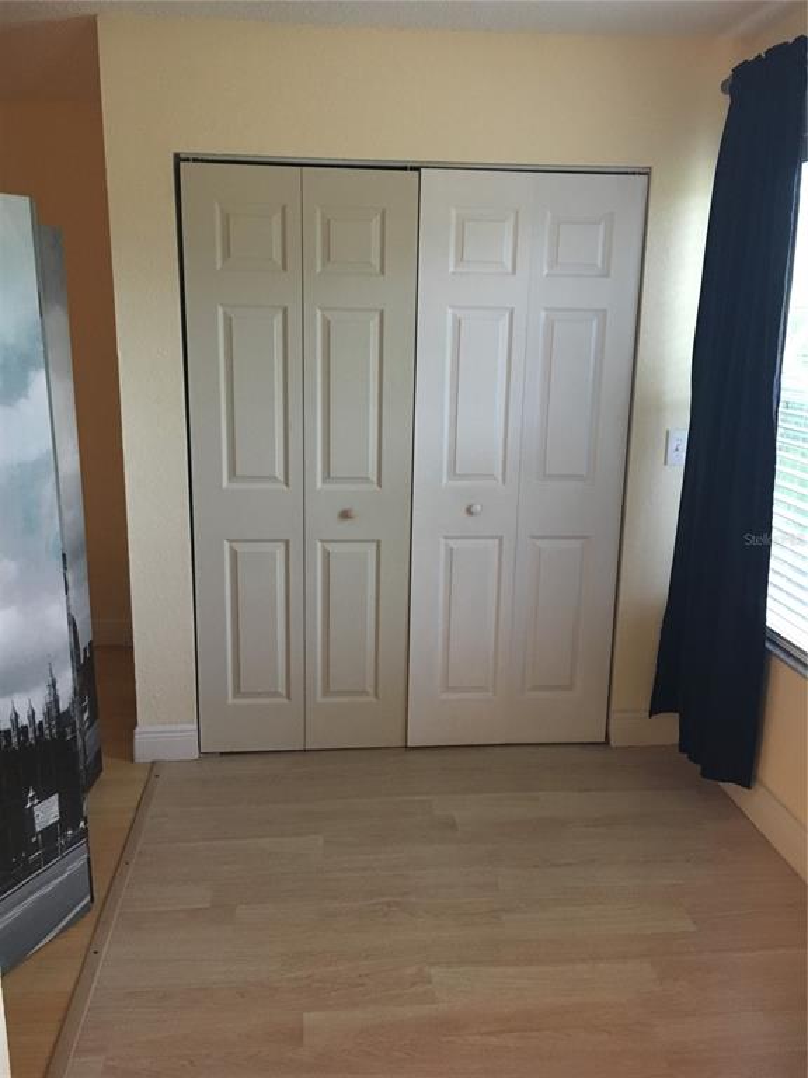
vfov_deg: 61.7
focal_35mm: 29
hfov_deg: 48.2
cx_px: 404
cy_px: 539
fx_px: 903
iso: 200
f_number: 2.2
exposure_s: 1/20
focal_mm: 4.15
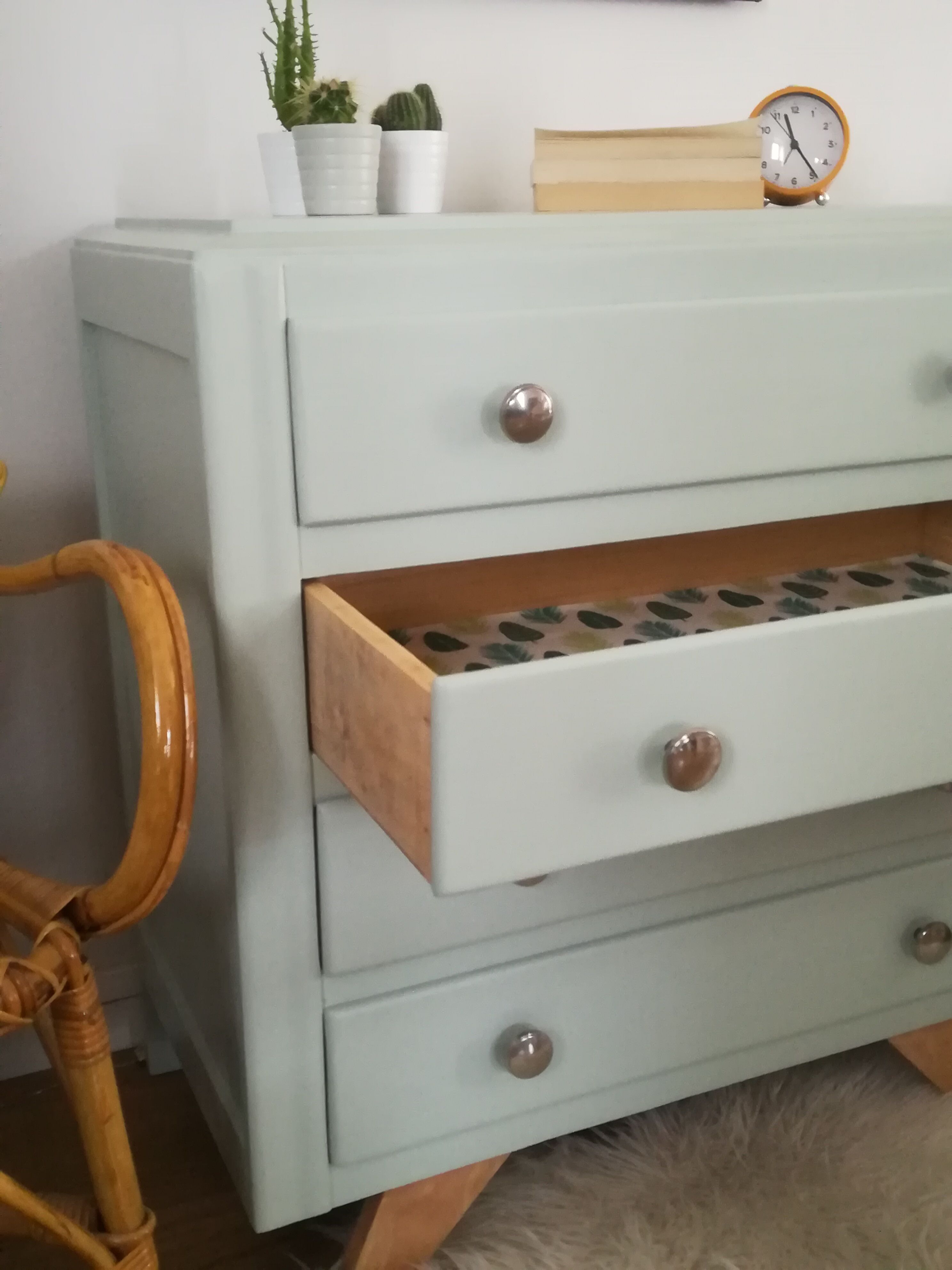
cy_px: 635
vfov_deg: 50.1
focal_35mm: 37
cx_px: 476
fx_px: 1357
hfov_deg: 38.7
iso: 640
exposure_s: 1/20
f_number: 2.2
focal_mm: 3.83
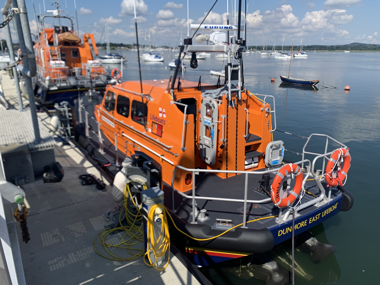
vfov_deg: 53.1
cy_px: 142
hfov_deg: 67.3
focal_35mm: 26
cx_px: 190
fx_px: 285
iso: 25
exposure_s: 1/2364
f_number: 1.8
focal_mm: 4.25
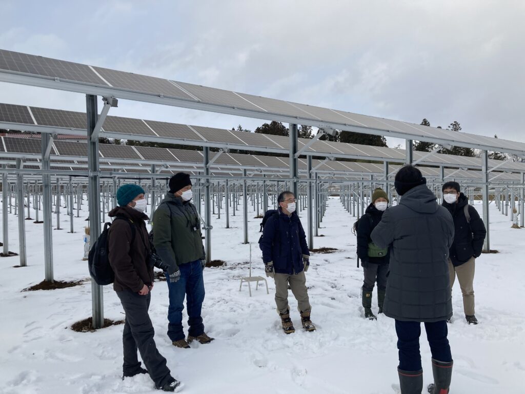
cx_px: 262
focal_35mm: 28
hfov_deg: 63.4
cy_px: 197
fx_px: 425
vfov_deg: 49.7
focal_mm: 3.99
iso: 20
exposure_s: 1/1675
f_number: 1.8
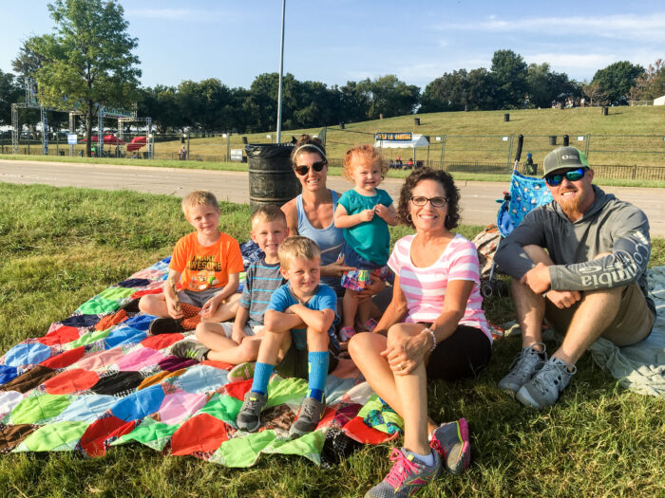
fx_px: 557
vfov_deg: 48.2
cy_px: 249
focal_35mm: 29
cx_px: 332
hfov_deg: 61.7
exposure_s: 1/927
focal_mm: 4.15
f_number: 2.2
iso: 25
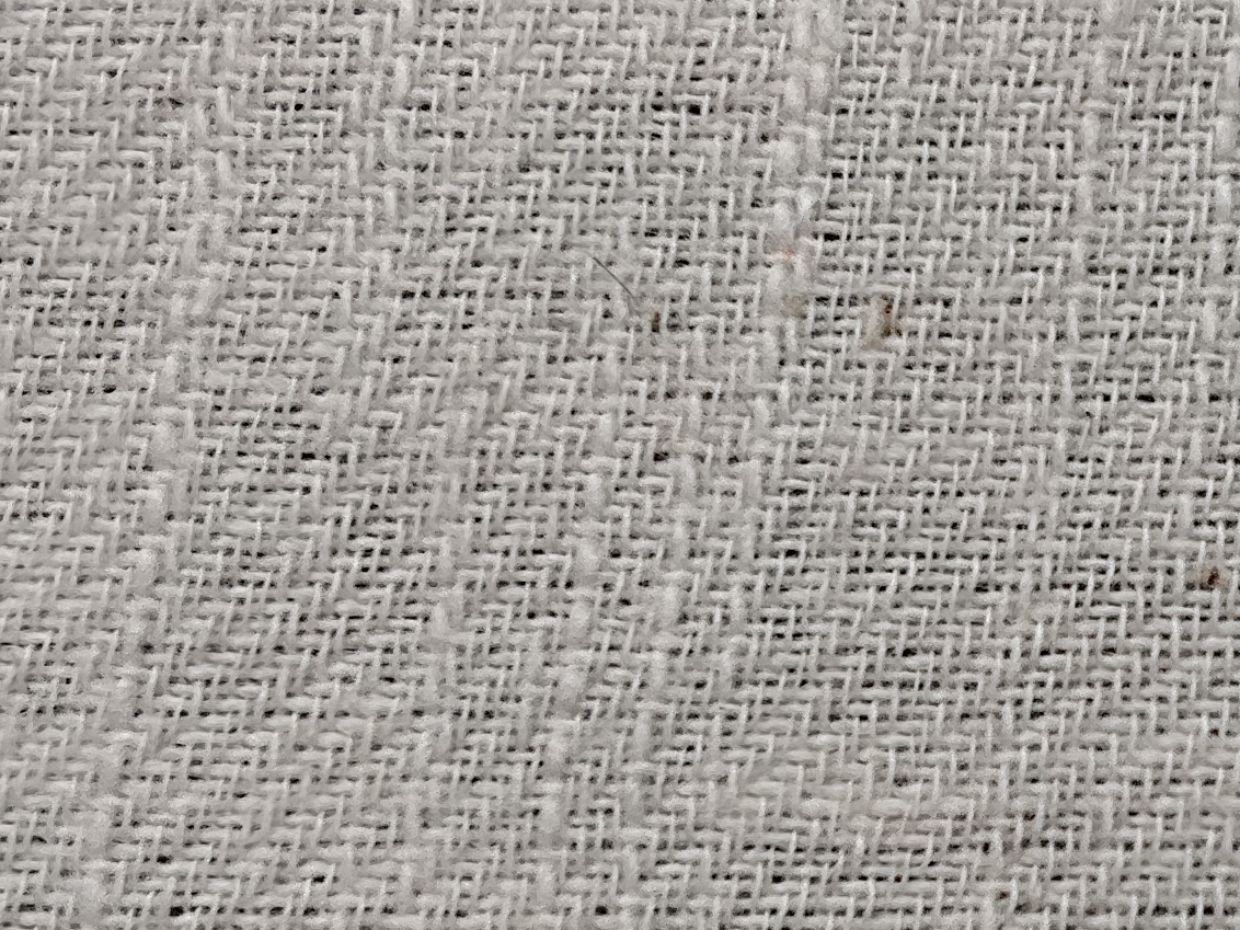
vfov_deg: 19.5
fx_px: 2687
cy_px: 704
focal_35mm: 75
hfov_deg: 24.5
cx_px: 1304
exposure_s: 1/100
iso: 250
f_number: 2
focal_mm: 2.78
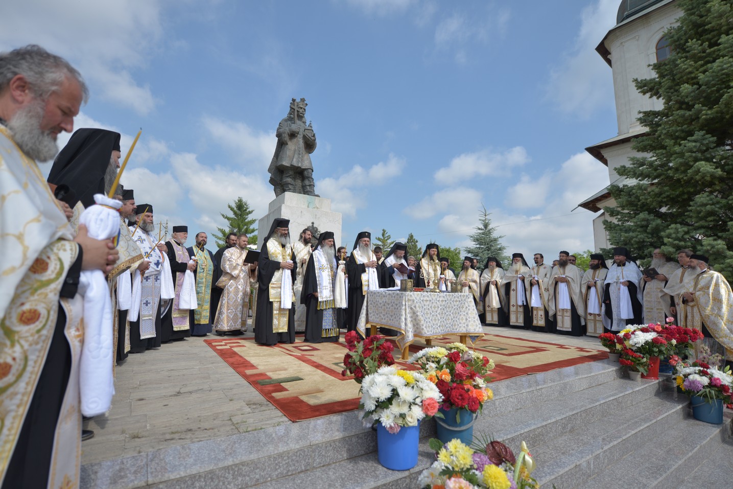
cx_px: 366
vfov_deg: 73.8
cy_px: 244
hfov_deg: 96.7
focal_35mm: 16
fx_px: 326
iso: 100
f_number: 2.8
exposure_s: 1/2000
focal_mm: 16
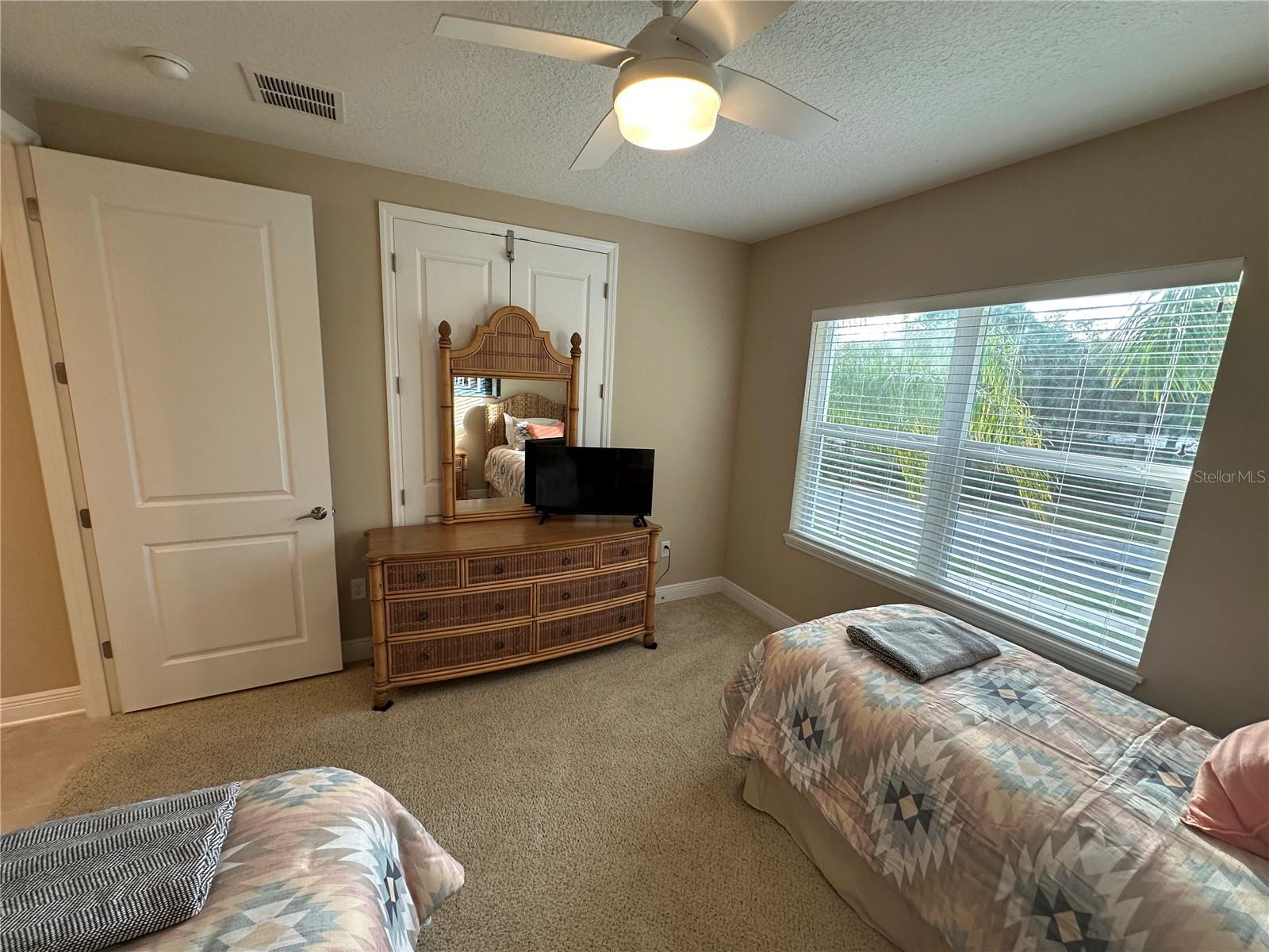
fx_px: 513
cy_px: 476
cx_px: 634
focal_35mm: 14
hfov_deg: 102.1
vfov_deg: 85.7
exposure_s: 1/120
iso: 160
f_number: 2.2
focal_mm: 2.22
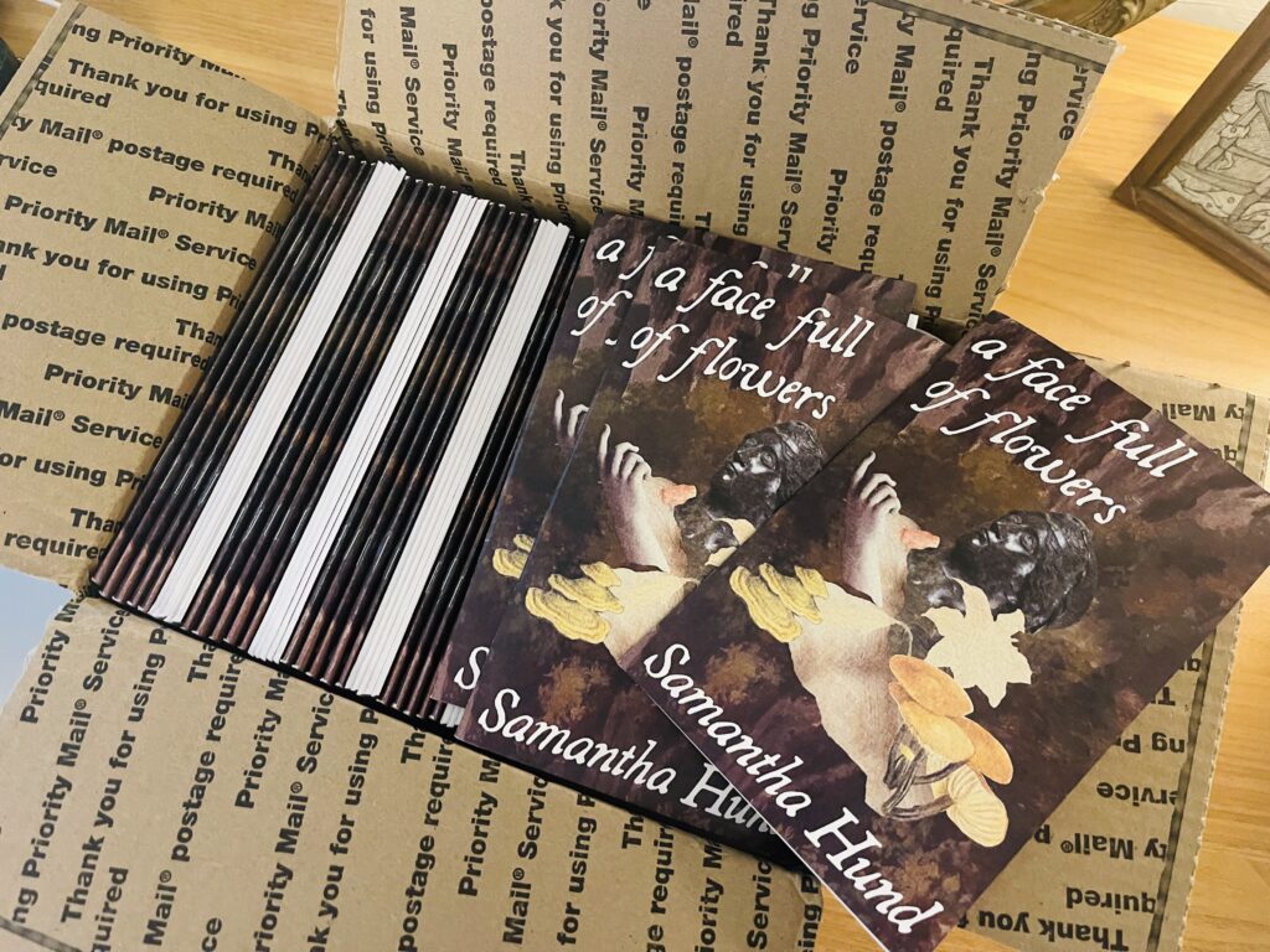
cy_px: 476
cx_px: 635
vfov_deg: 54.9
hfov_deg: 69.4
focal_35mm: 25
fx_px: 917
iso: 640
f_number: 1.6
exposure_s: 1/30
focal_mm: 5.1
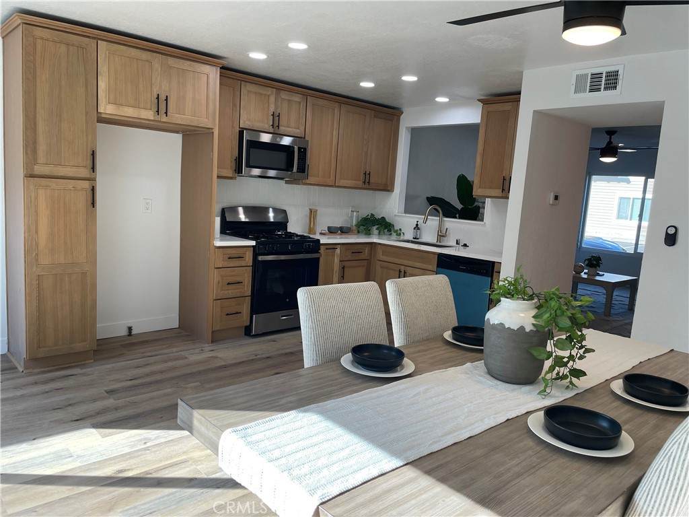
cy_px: 258
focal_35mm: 26
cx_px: 344
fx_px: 518
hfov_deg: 67.3
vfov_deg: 53.1
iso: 32
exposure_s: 1/165
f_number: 1.6
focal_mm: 4.2
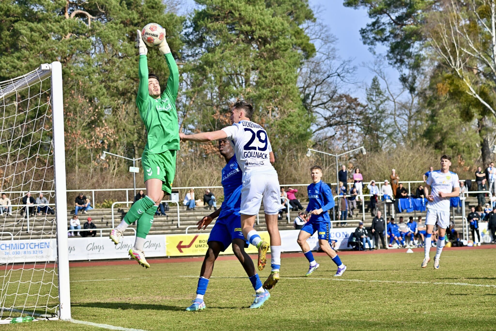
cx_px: 248
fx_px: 1515
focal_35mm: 110
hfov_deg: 18.6
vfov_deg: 12.5
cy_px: 166
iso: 450
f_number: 6.3
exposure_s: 1/1600
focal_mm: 110
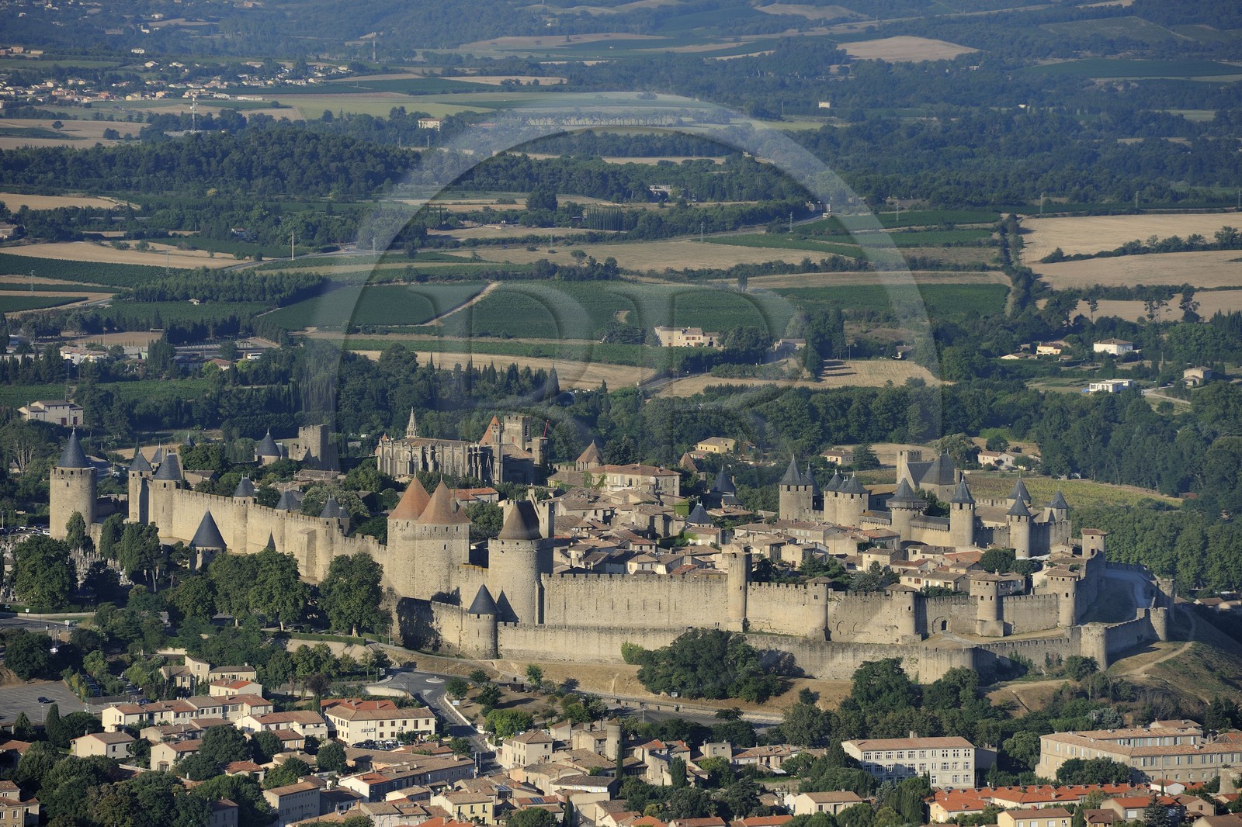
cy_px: 414
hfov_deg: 10.3
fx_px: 6898
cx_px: 621
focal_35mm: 200
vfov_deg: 6.9
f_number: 6.3
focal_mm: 200
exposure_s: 1/800
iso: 200
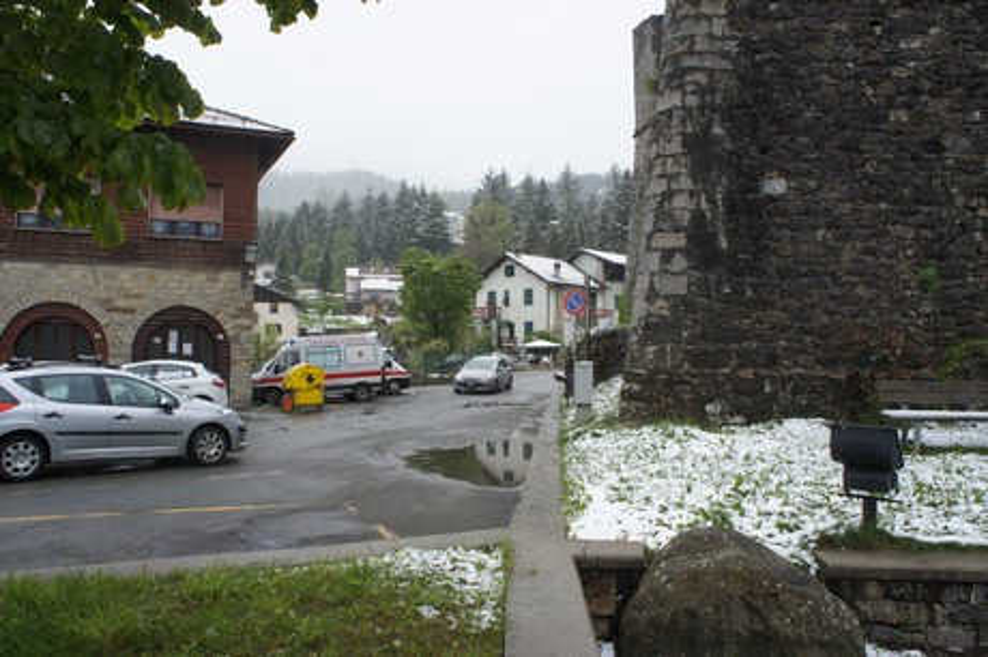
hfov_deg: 67.4
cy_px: 328
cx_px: 494
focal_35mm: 27
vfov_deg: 47.9
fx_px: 740
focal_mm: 18
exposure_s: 1/250
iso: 200
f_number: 7.1
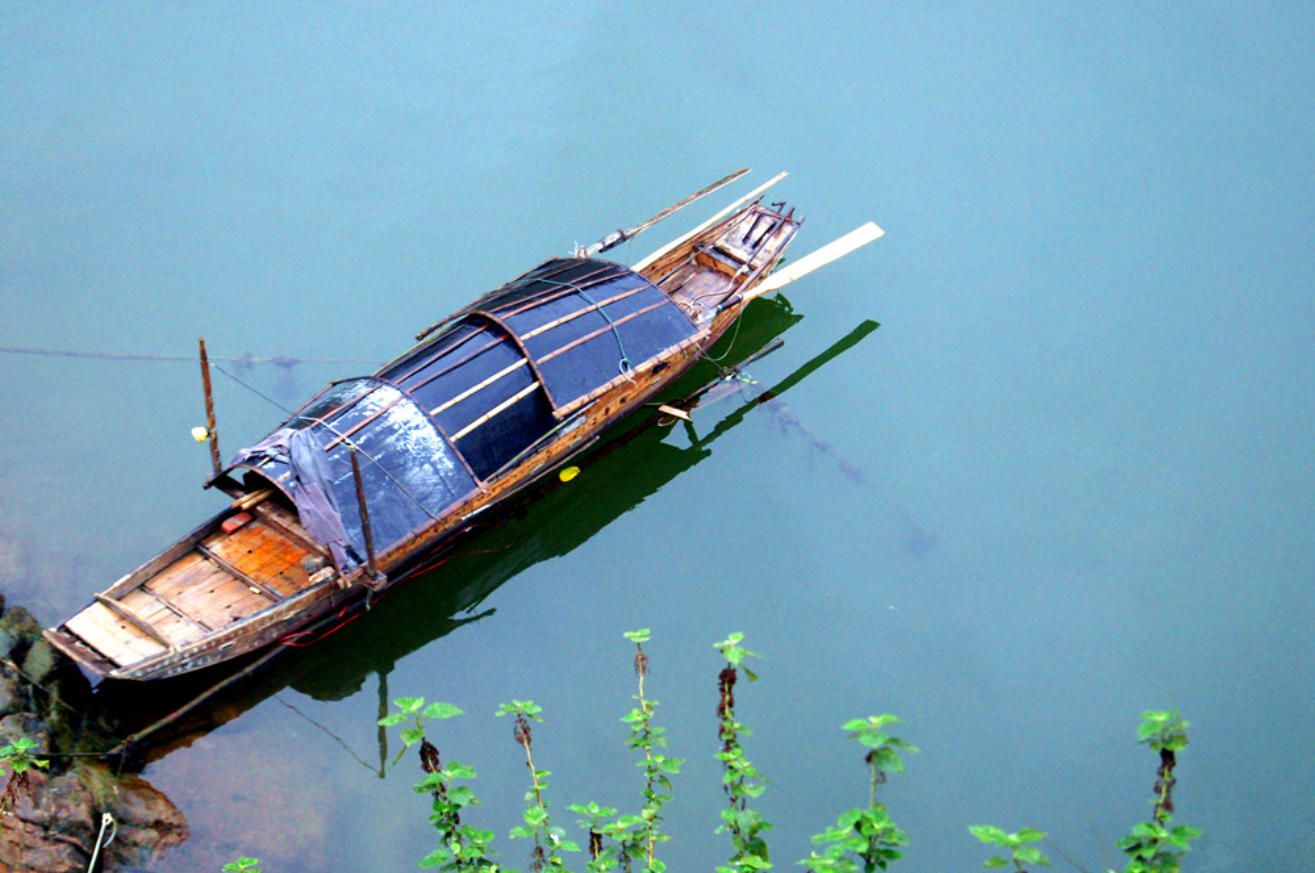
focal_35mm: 75
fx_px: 2736
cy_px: 436
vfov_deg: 18.1
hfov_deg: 27.0
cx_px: 658
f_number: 5.6
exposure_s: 1/100
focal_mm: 50
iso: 1600
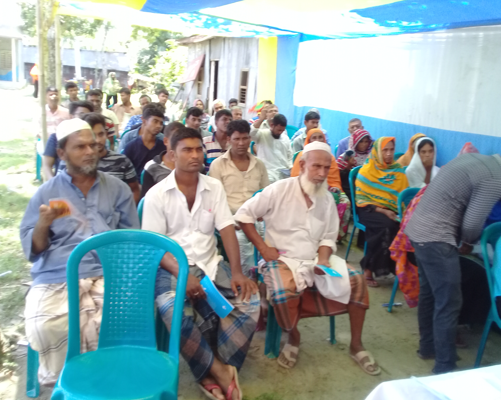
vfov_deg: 44.5
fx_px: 489
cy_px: 200
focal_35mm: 33
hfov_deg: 54.2
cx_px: 269
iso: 64
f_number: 2.2
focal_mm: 3.3
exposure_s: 1/50
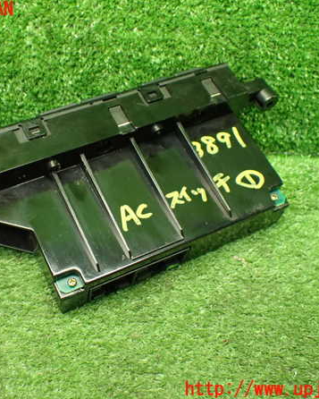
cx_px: 119
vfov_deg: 43.8
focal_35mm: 42
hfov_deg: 35.5
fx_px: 495
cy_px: 200
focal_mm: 5.79
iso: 800
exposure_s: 1/50
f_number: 2.4
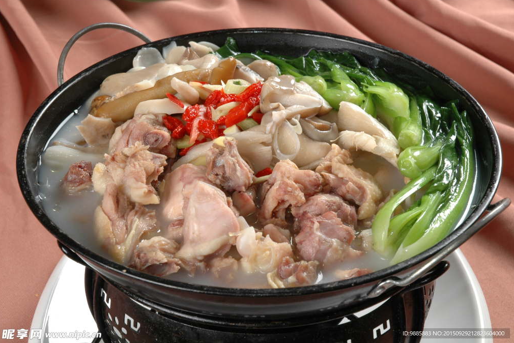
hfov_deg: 25.7
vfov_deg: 17.3
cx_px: 254
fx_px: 1128
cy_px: 170
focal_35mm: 79
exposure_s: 1/125
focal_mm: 52
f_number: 16
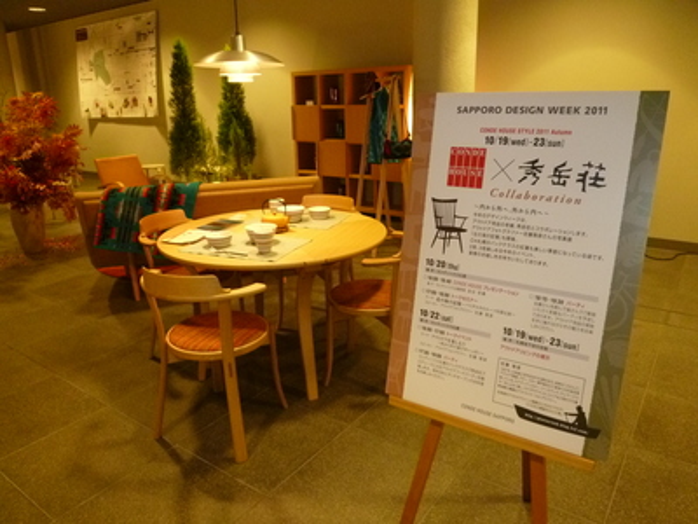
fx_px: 504
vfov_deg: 54.9
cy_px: 262
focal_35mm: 25
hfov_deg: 69.4
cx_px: 349
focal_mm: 4.5
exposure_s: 1/30
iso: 400
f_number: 2.8
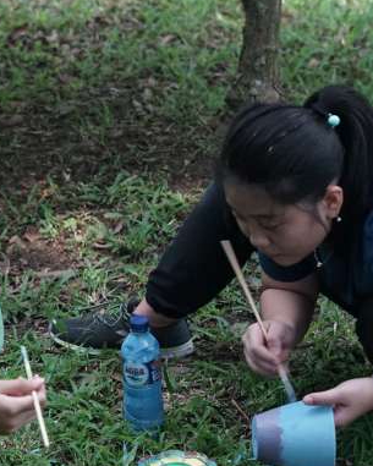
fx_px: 1904
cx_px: 40
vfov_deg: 13.9
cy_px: 295
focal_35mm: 138
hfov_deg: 11.1
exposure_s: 1/125
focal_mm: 70
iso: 2000
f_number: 4
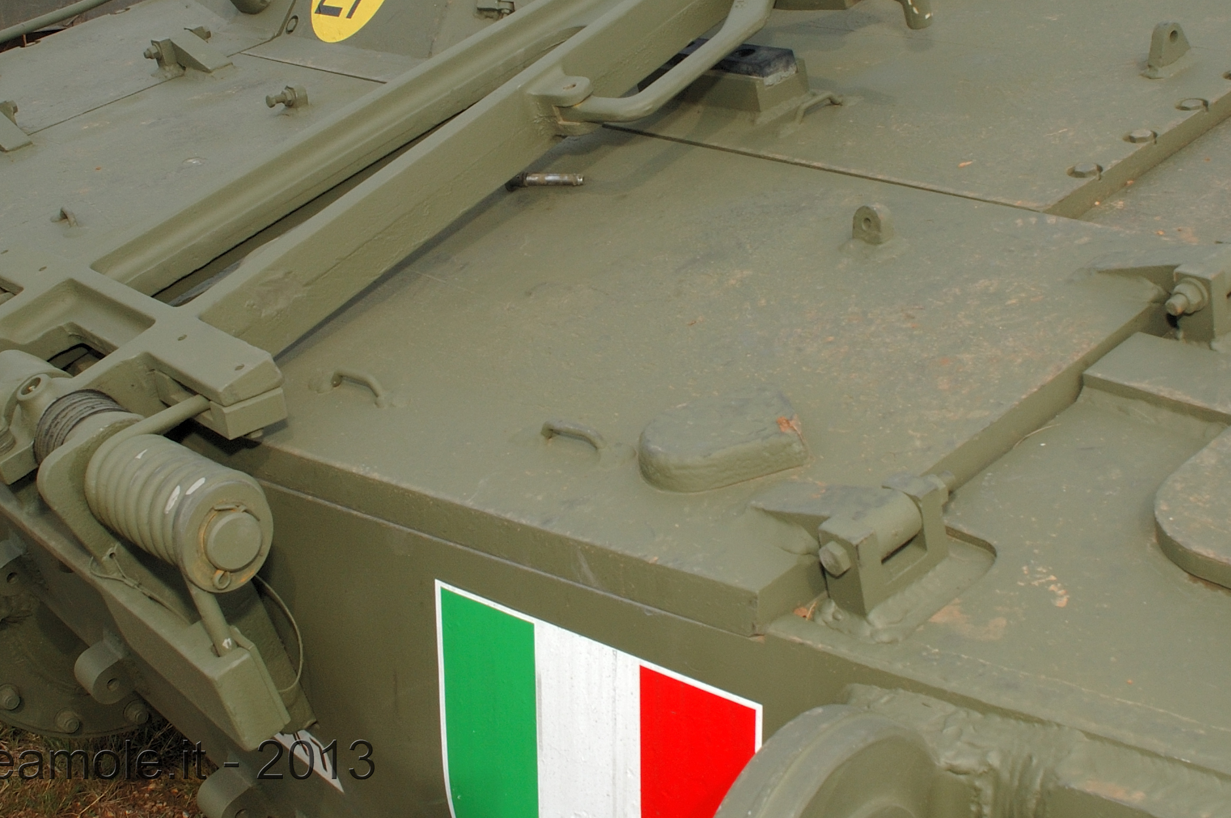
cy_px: 184
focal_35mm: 48
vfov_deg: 27.6
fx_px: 1640
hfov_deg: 41.1
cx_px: 652
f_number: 10
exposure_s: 1/200
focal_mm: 20
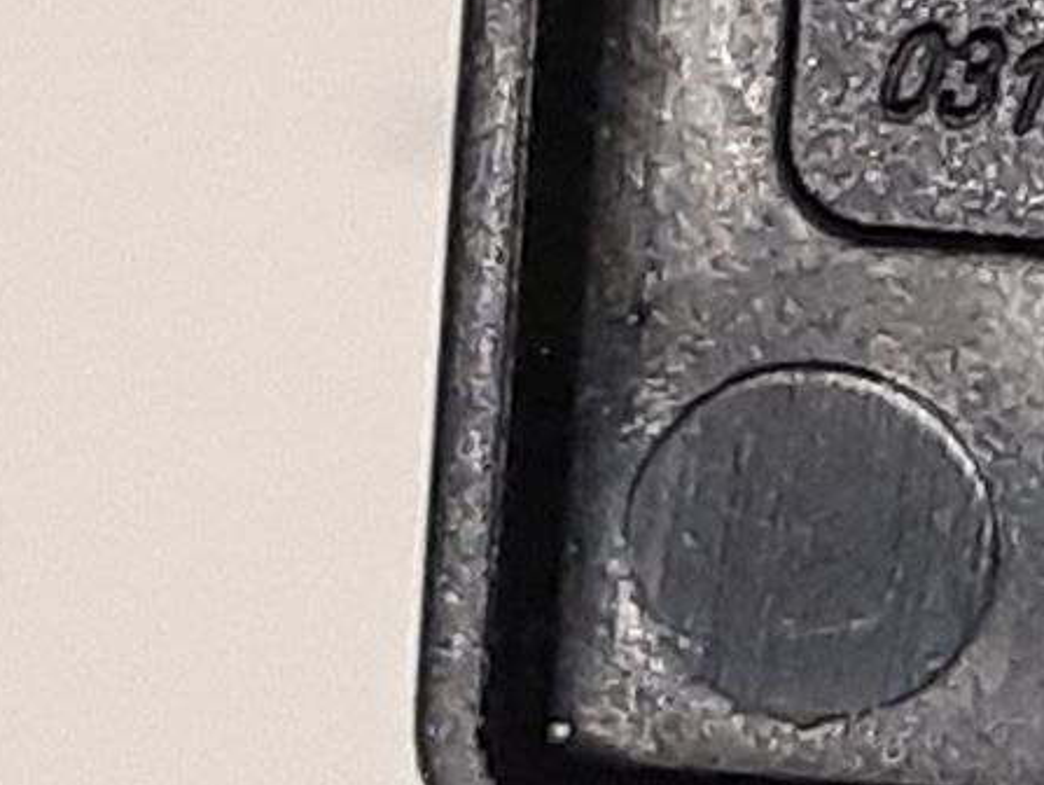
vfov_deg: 12.2
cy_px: -112
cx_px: 1647
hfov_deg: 15.1
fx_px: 3592
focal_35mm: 119
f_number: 1.7
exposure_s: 1/50
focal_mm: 3.93
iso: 250
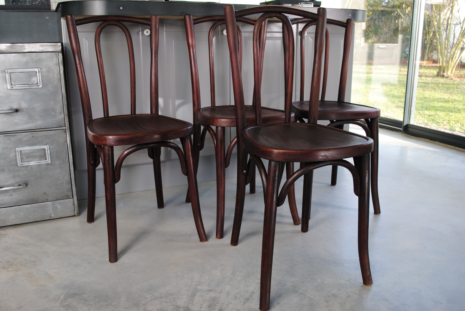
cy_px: 156
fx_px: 427
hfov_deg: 57.2
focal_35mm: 33
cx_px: 232
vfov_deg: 40.1
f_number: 4.5
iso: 200
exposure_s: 1/80
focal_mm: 22
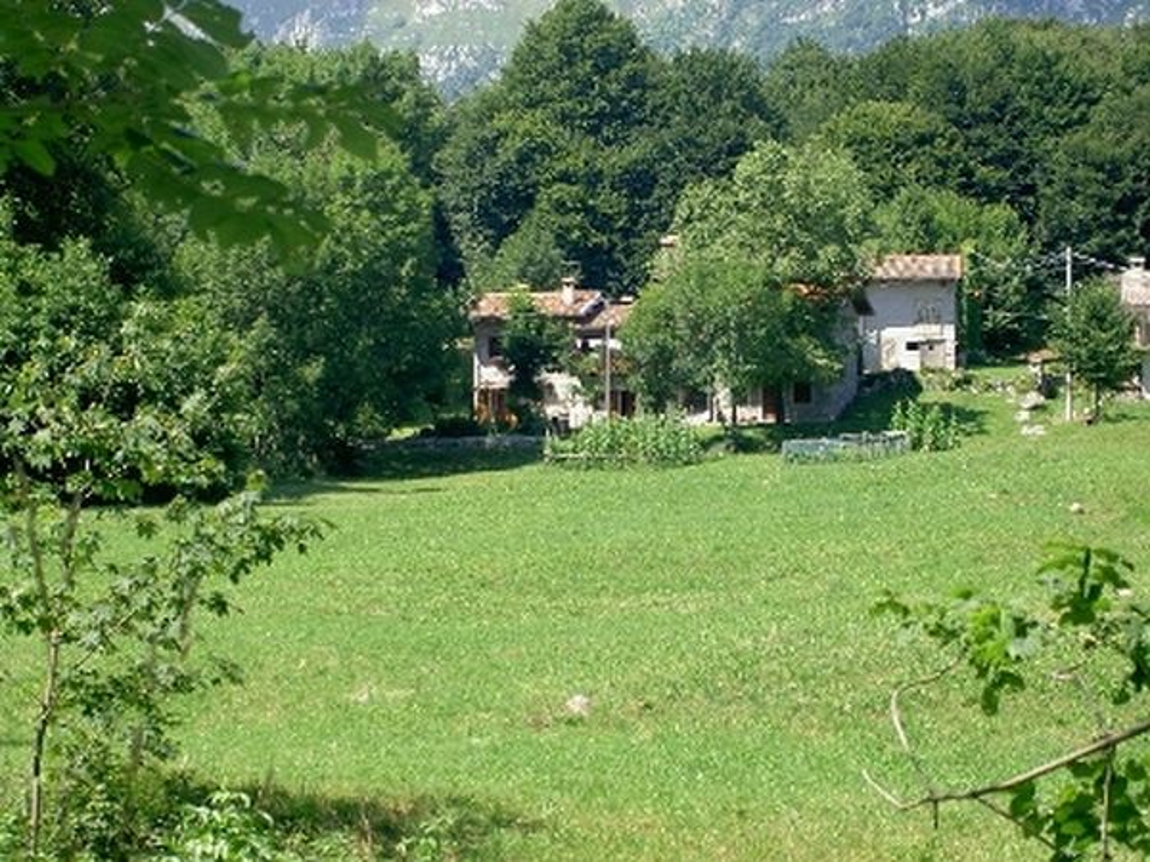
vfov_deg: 12.8
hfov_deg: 17.0
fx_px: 3854
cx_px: 575
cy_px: 431
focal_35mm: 116
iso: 100
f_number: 4.9
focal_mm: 24
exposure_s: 1/250
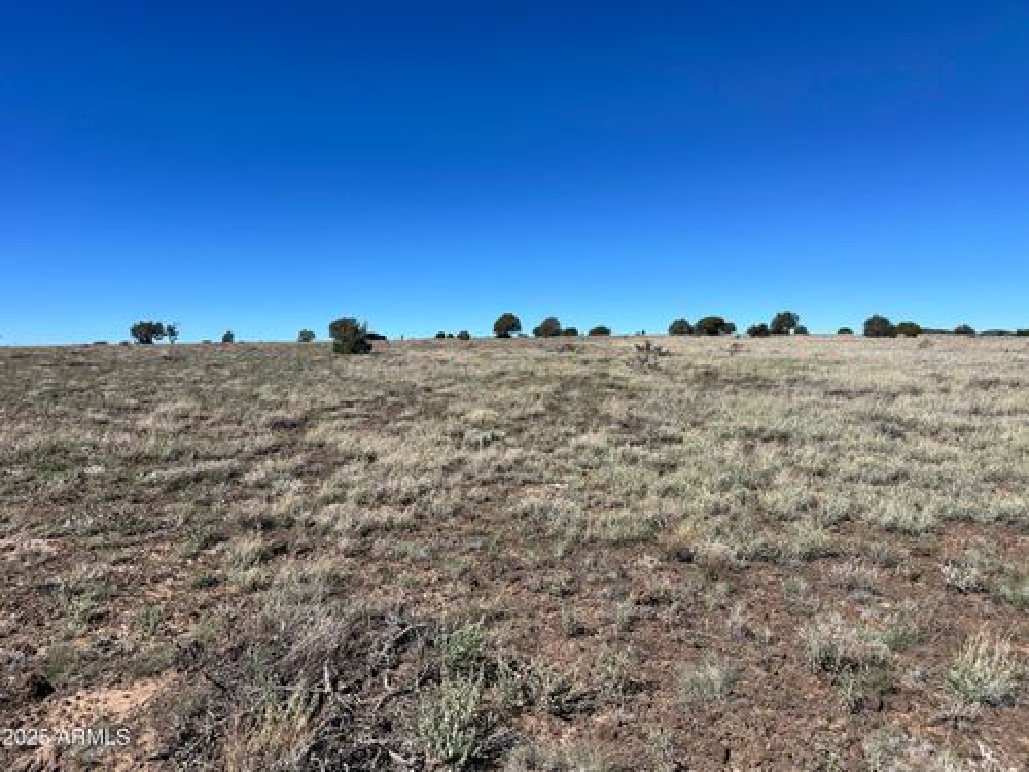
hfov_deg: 71.6
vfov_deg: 56.8
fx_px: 713
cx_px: 514
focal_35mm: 24
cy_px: 386
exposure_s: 1/6211
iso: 80
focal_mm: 6.86
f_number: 1.78
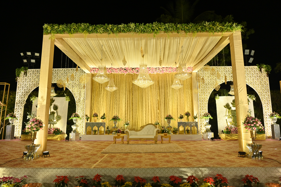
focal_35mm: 24
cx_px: 140
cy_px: 94
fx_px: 187
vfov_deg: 53.1
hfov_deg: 73.8
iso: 640
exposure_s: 1/100
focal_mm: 24
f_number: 7.1
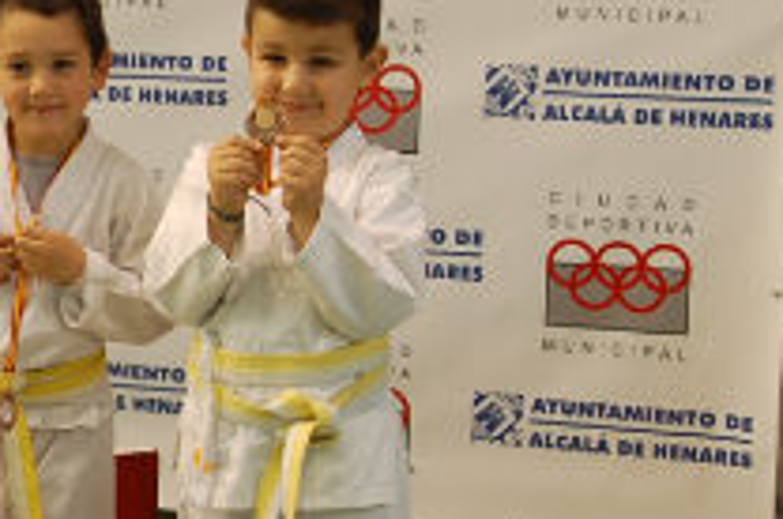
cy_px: 263
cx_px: -324
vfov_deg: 11.3
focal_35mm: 121
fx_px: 2628
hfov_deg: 15.8
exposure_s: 1/40
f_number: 3.5
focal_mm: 28
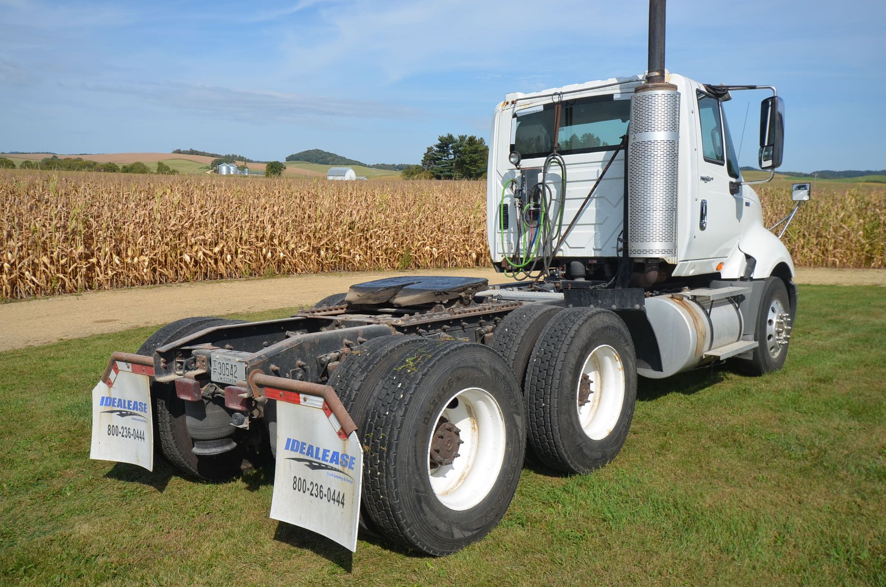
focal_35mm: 30
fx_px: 737
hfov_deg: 62.0
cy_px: 294
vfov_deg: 43.4
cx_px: 443
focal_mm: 20
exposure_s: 1/320
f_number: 9
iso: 100
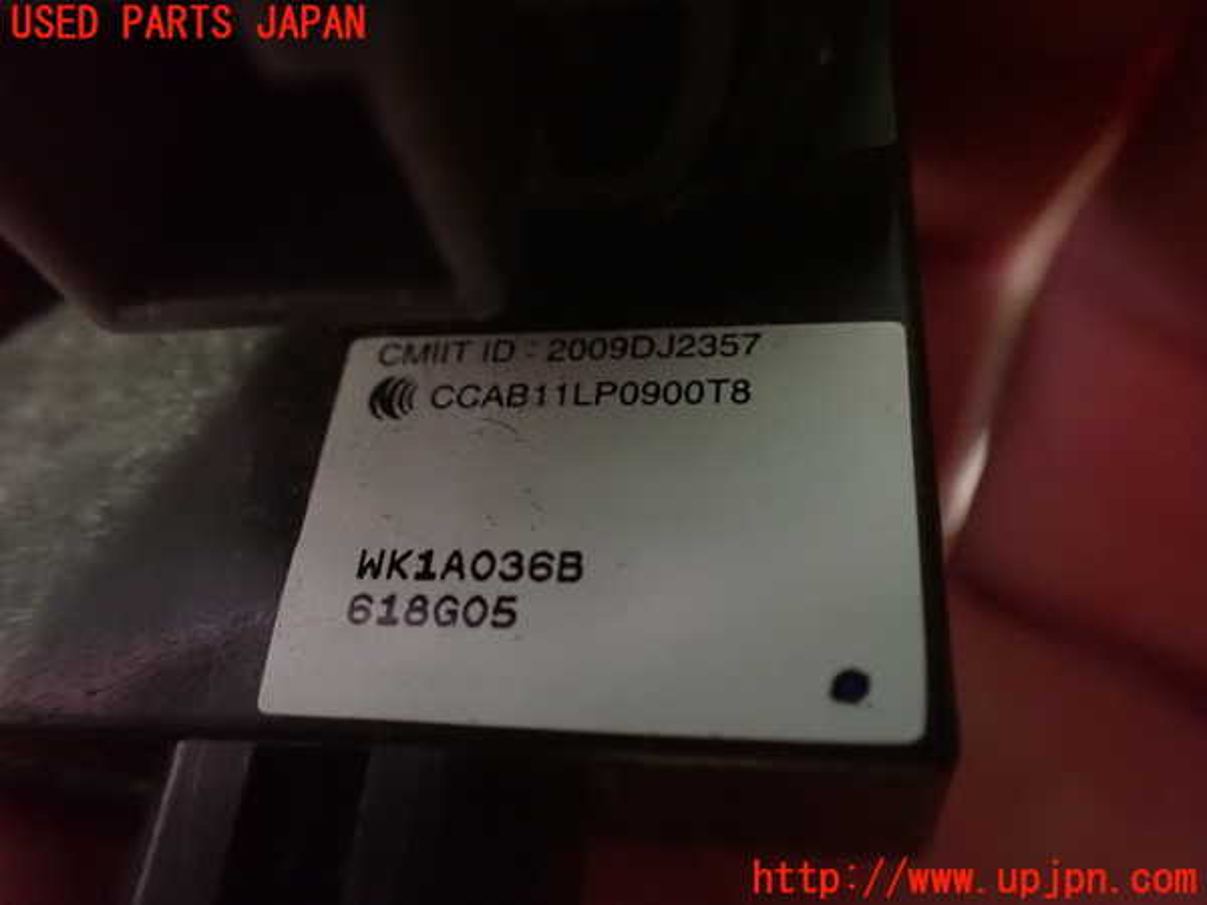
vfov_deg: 46.8
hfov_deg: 60.0
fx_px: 1046
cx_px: 604
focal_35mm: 30
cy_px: 452
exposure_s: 1/30
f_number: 2.3
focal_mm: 5.4
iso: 1600
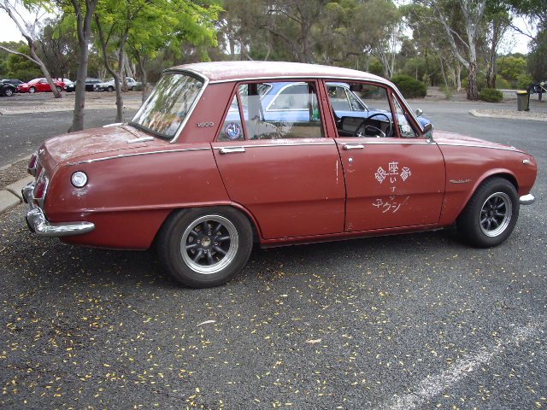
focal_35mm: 35
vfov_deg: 40.7
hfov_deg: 52.6
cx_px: 274
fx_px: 553
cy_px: 205
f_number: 4.3
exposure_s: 1/160
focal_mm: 5.8
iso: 80
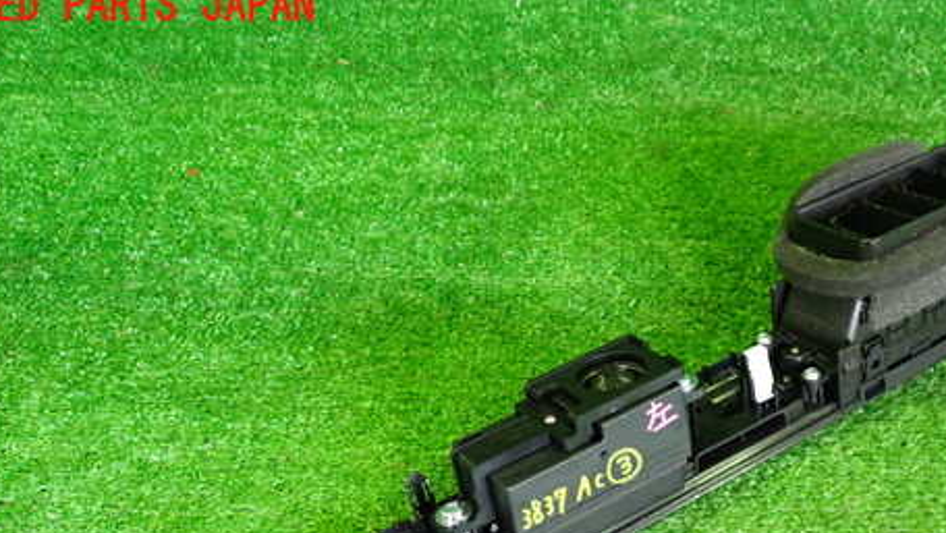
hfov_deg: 47.1
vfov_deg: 27.1
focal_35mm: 43
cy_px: 448
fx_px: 1079
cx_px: 560
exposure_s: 1/30
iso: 800
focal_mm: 5.4
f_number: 2.3
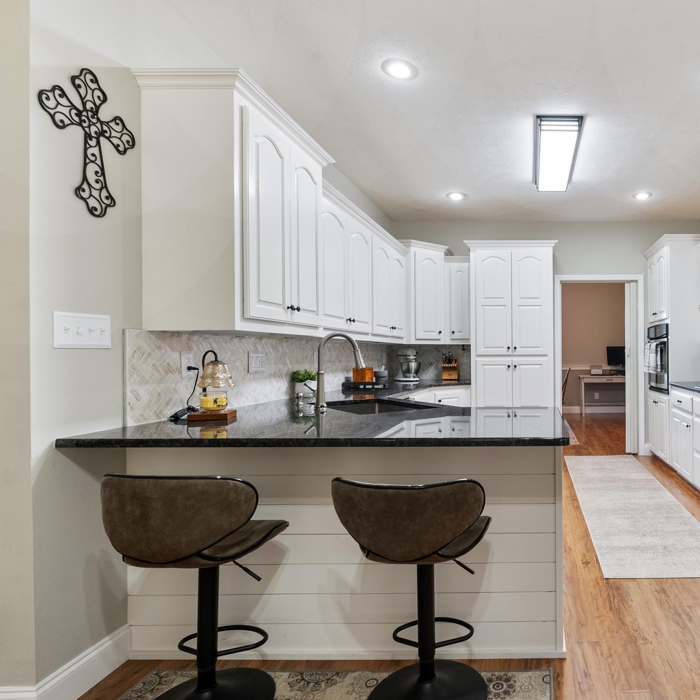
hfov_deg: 66.9
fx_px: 480
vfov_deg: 72.1
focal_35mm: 21
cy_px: 347
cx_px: 538
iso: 640
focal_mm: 16
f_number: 9
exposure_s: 1/5
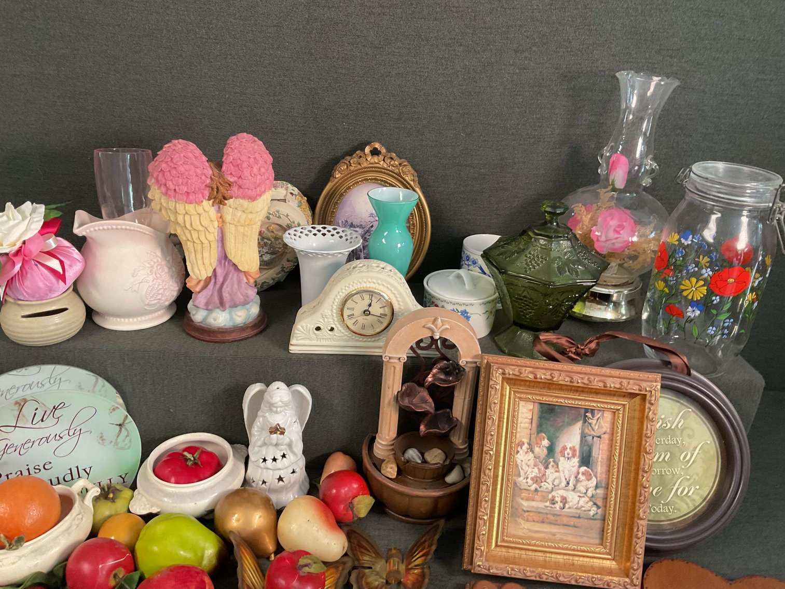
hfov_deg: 61.7
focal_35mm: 29
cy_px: 294
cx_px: 392
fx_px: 658
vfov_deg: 48.2
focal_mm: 3
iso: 200
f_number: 1.8
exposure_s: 1/60
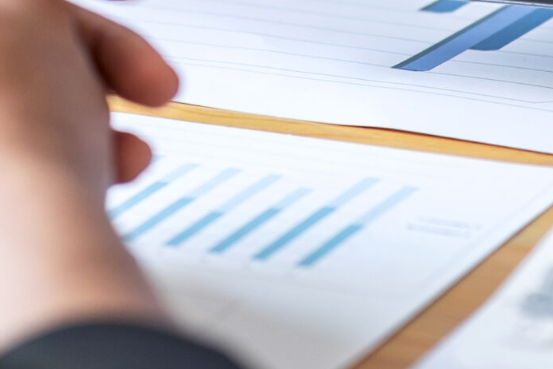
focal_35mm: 196
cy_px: -70
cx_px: 331
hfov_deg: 10.5
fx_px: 3012
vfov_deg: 7.0
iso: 250
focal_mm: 35
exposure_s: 1/80
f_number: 2
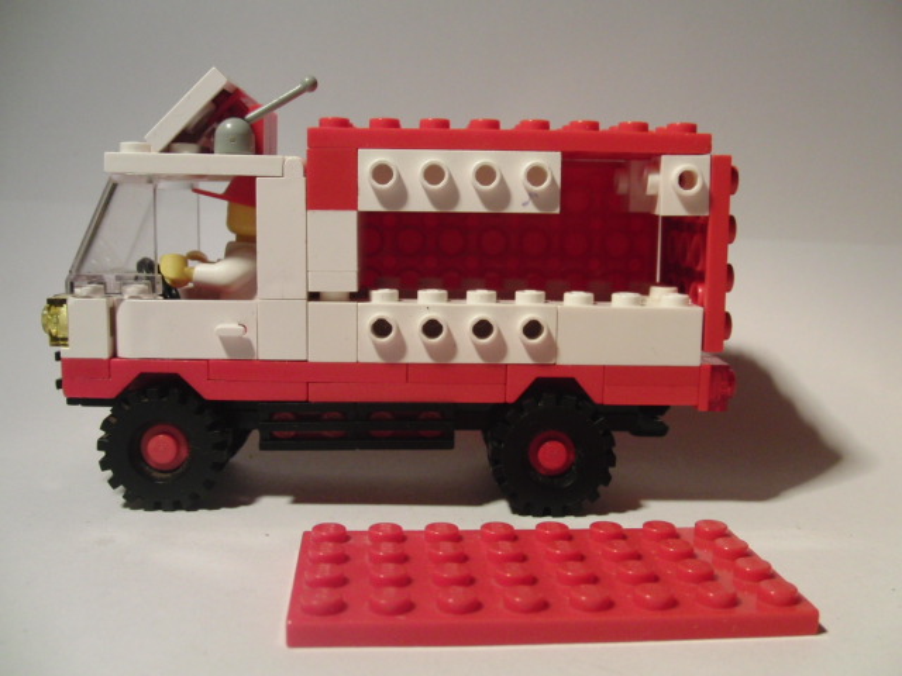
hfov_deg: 50.1
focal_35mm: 37
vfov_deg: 38.7
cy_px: 338
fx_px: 964
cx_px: 451
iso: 320
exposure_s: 1/80
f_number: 3.6
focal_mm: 6.42
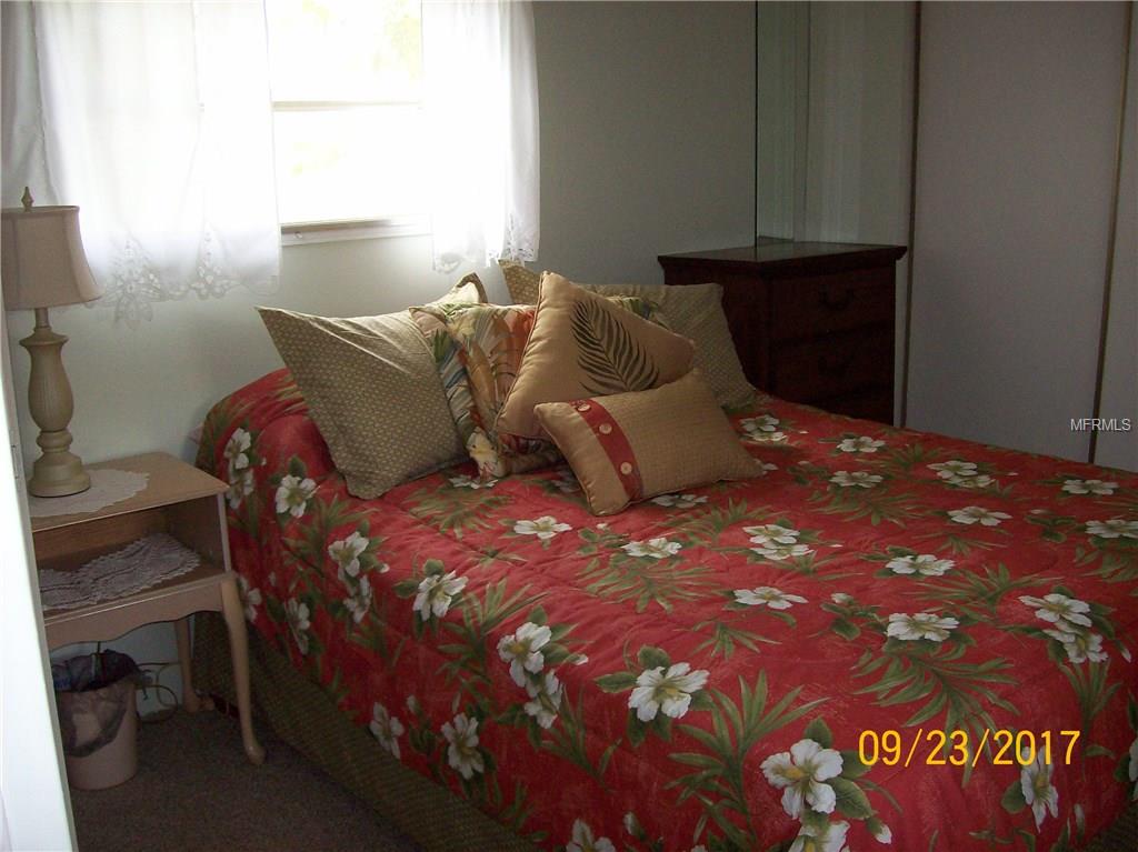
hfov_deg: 51.4
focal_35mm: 36
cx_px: 569
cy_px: 426
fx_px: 1183
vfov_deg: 39.6
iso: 140
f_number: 2.7
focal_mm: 6
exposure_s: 1/64
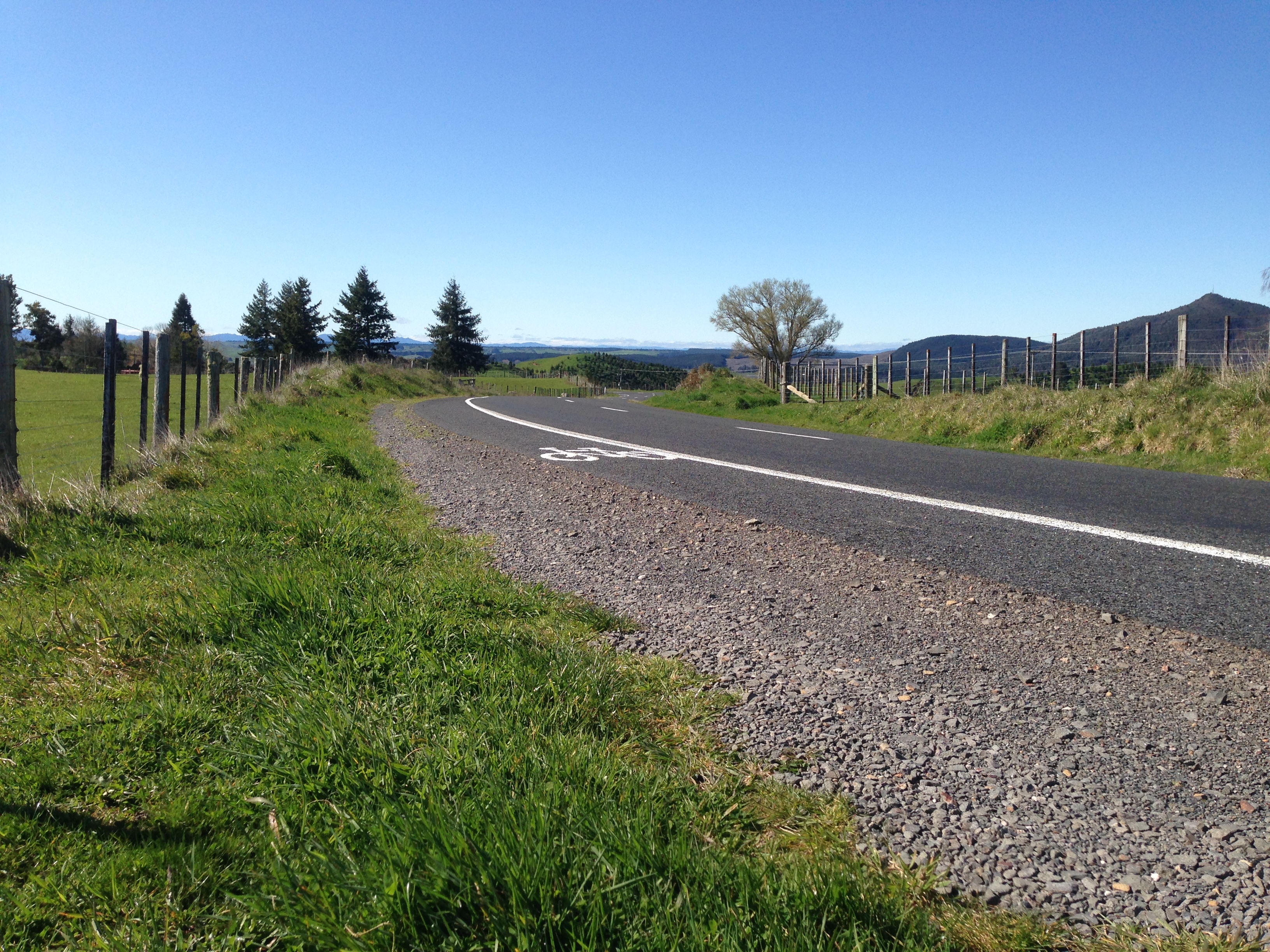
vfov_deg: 42.9
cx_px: 635
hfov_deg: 55.4
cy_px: 476
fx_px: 1211
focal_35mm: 33
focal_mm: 4.12
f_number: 2.4
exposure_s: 1/1642
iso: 50
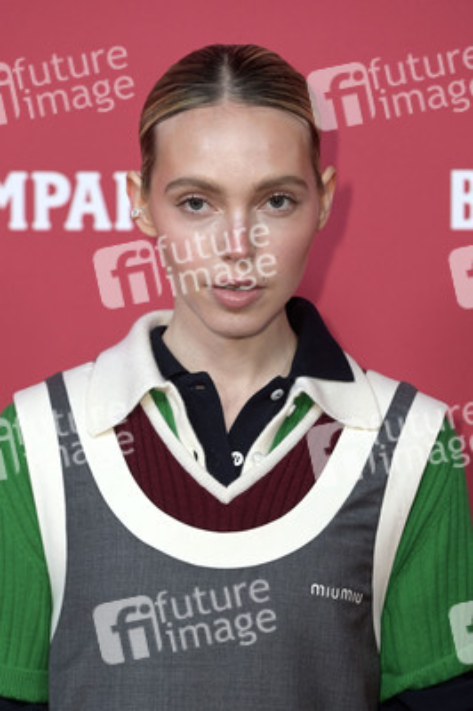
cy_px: 356
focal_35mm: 160
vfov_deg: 12.8
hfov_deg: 8.6
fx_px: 3159
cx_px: 236
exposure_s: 1/400
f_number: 5
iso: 1600
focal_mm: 160
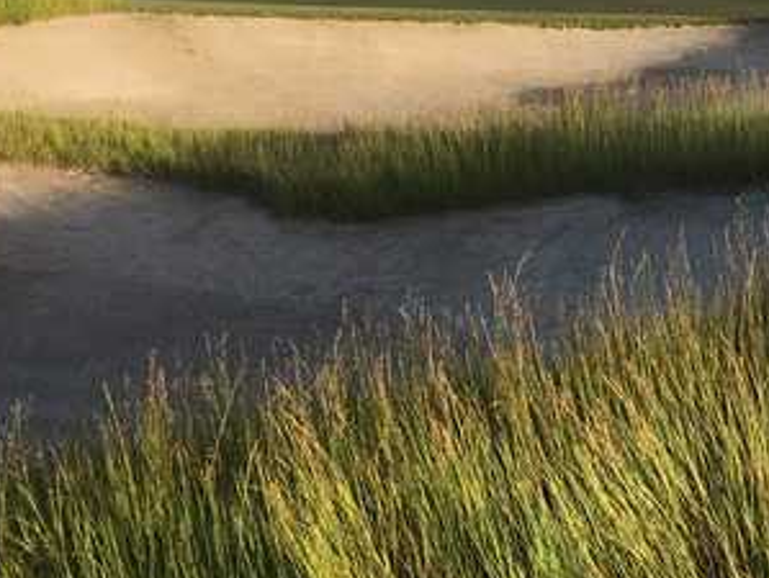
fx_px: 1379
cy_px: 110
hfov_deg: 30.3
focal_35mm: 62
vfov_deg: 23.3
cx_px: 625
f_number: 2.2
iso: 25
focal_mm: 4.15
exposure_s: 1/769
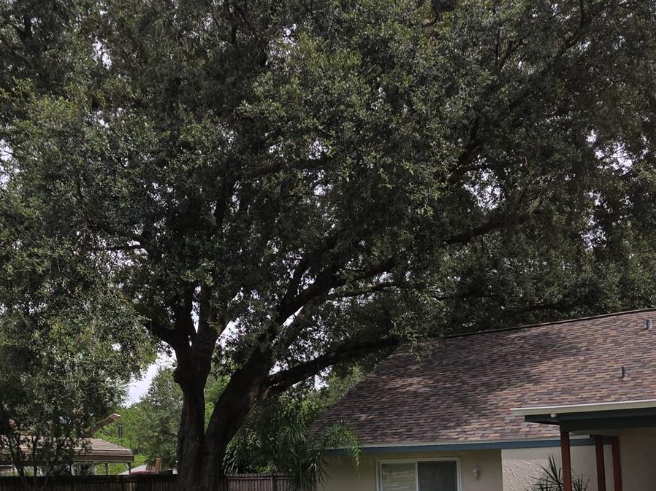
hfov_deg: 45.5
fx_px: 777
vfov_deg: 33.5
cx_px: 256
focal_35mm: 41
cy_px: 430
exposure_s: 1/978
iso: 25
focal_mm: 5.4
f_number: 1.8
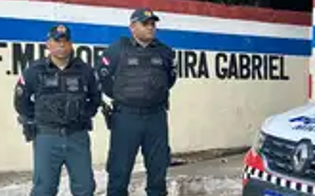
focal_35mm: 67
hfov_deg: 29.6
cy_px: 95
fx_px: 575
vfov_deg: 19.4
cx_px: 273
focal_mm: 5.7
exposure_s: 1/1901
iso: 50
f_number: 1.5
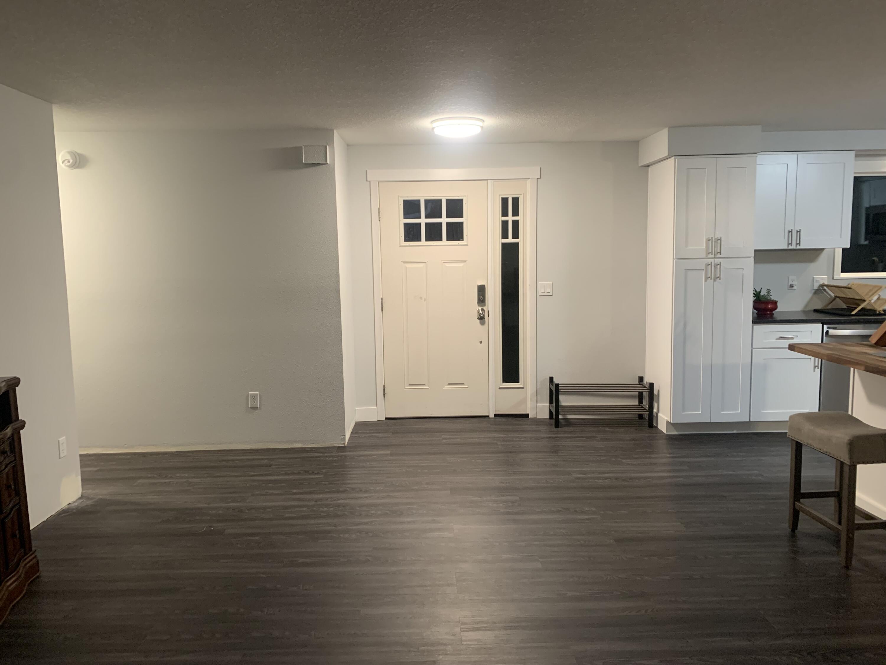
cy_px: 332
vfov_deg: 53.1
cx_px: 443
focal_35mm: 26
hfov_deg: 67.3
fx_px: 665
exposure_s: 1/60
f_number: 1.8
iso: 250
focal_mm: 4.25
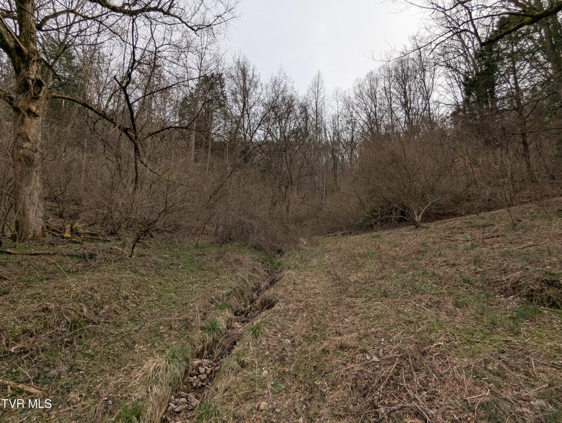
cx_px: 281
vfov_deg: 78.2
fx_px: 260
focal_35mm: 16
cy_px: 212
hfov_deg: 94.4
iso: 51
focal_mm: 2.35
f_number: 2.2
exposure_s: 1/1689
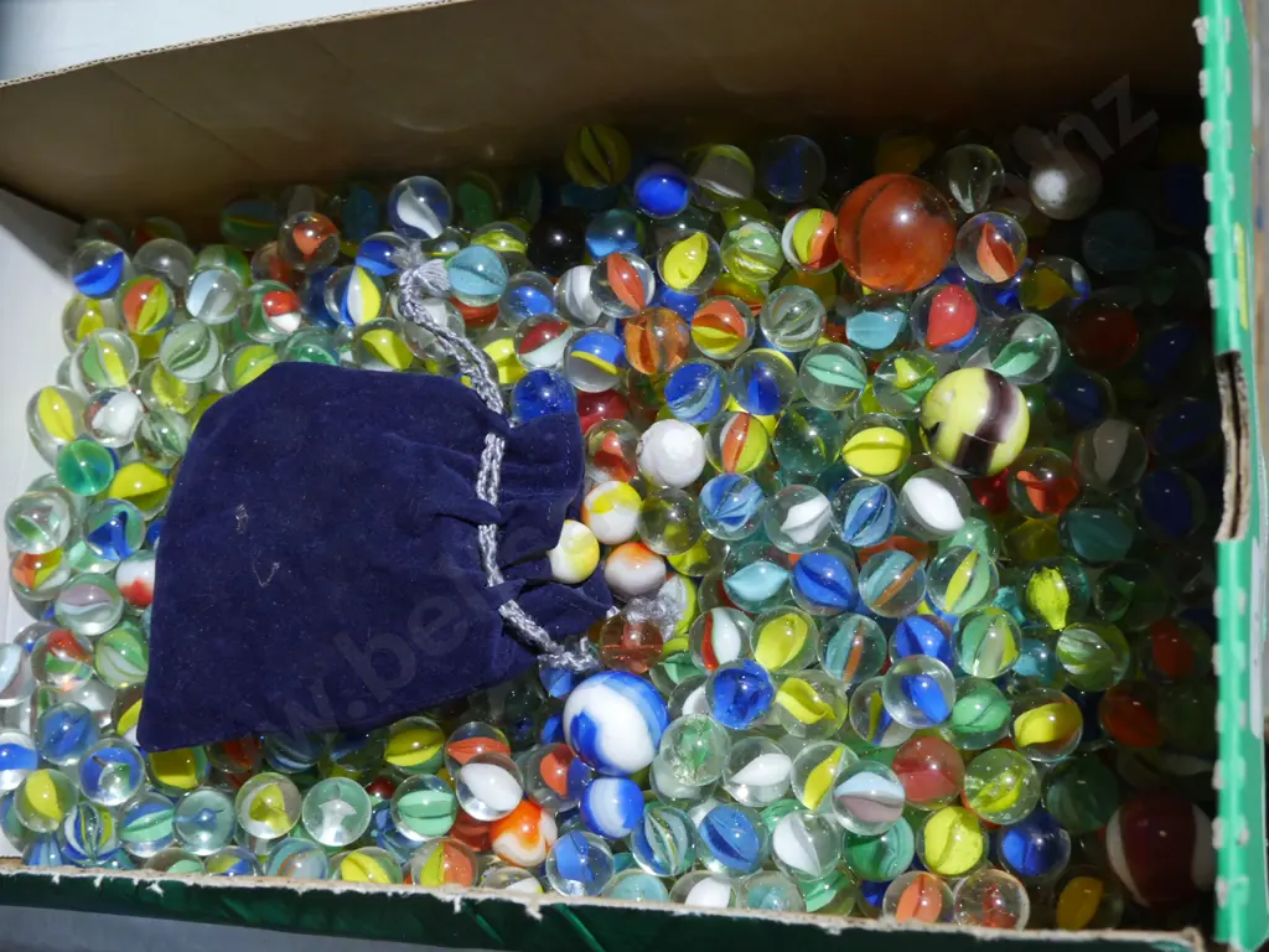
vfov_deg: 28.0
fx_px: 1906
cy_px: 476
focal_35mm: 52
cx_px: 634
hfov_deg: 36.8
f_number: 5.6
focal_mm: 26
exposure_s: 1/60
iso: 1250
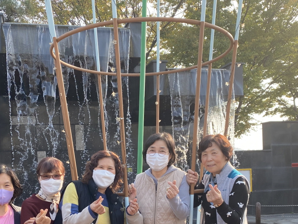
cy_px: 186
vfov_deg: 31.2
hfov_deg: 42.0
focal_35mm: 45
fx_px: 387
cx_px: 126
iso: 32
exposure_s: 1/421
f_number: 1.8
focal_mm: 4.25
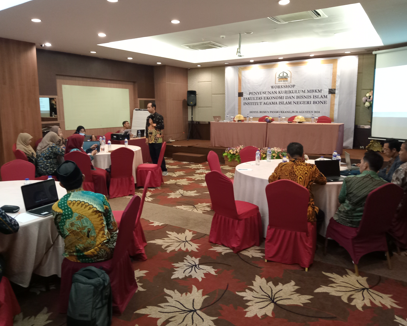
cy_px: 159
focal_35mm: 30
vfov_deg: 48.5
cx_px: 198
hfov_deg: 58.8
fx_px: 361
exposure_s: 1/33.3
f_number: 2.2
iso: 586
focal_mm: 3.37
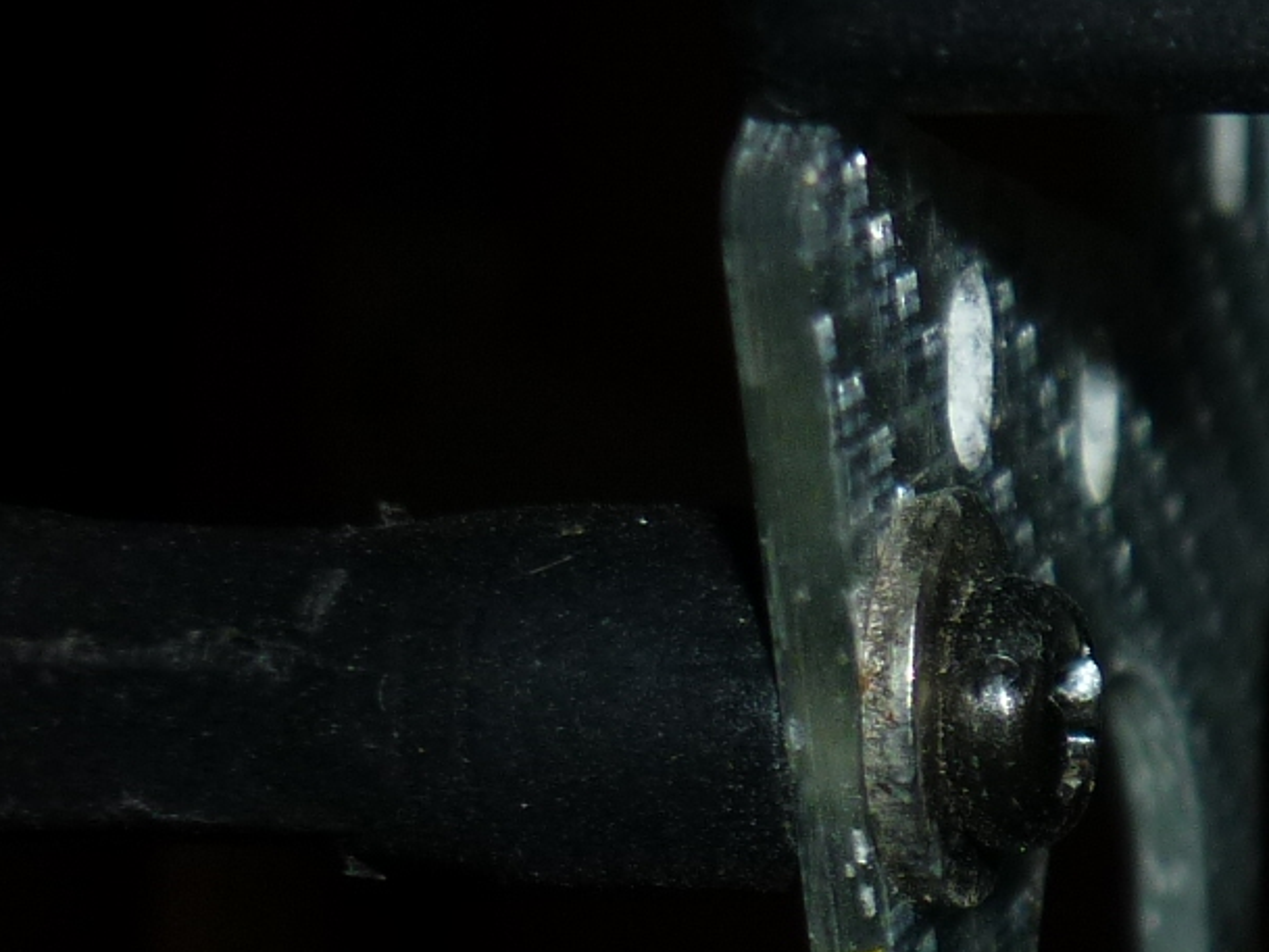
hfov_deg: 15.8
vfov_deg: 13.2
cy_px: 860
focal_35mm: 111
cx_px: 2077
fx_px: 4070
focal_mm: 5.5
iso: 100
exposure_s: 1/60
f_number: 2.8
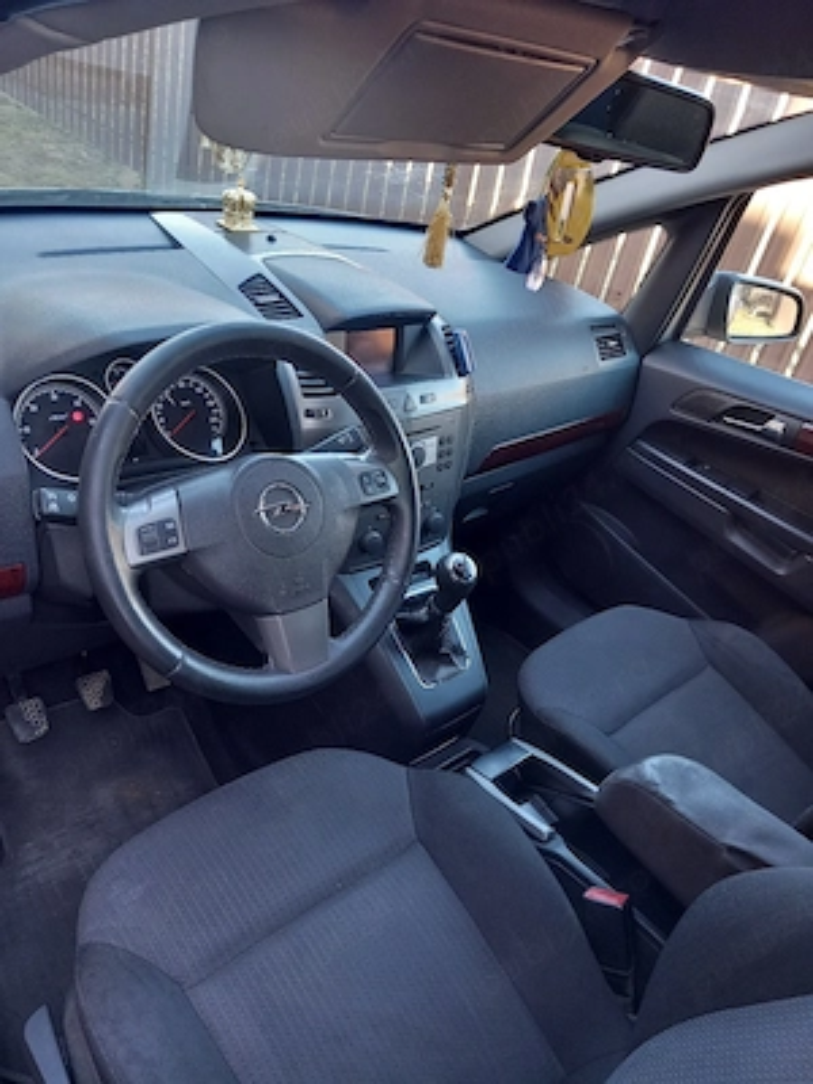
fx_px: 846
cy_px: 542
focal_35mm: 27
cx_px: 406
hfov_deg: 51.4
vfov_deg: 65.3
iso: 200
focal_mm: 4
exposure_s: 1/50
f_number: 1.8
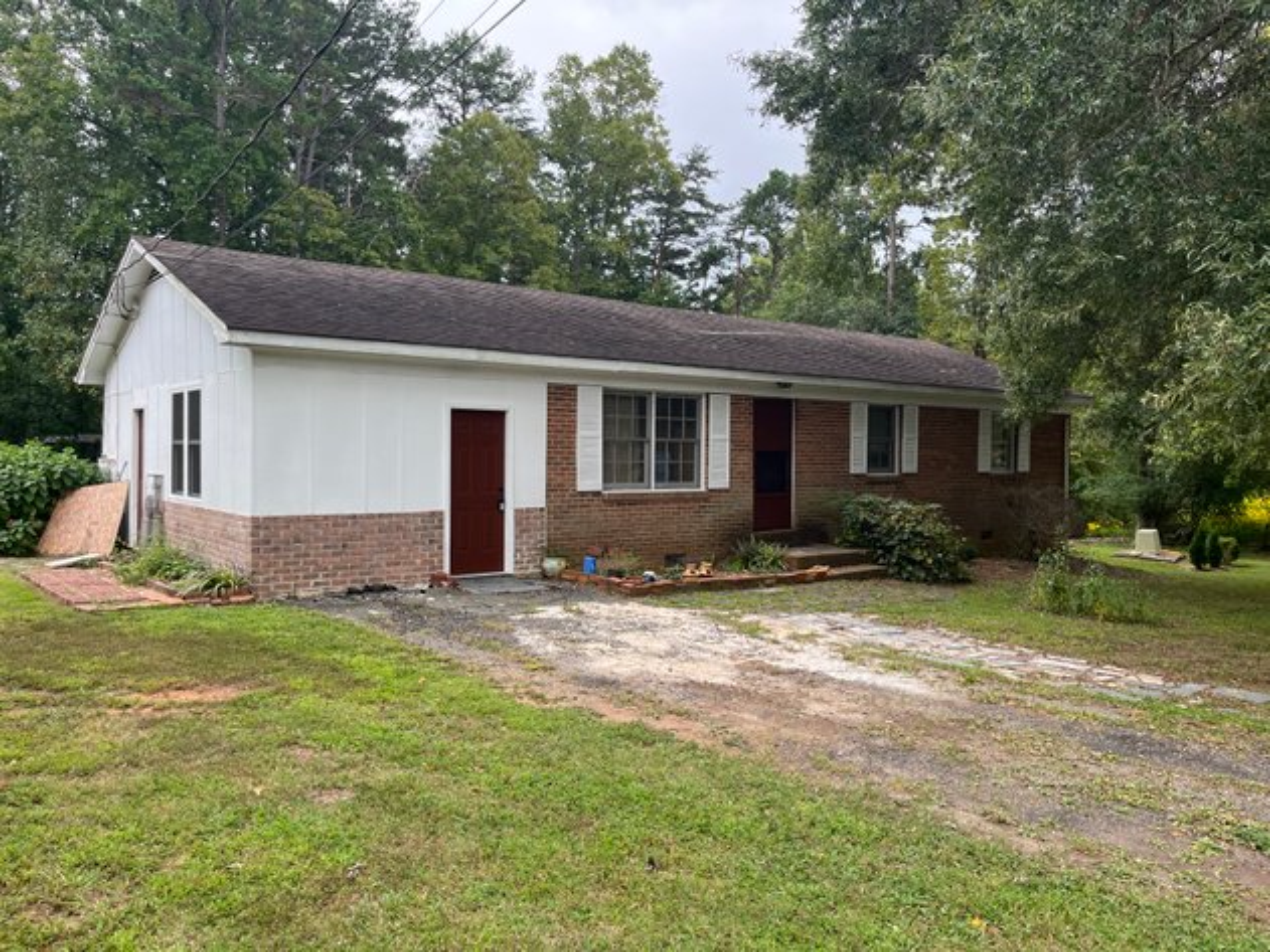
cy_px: 476
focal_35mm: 26
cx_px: 635
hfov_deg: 67.3
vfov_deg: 53.0
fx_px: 954
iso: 50
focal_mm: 5.1
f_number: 1.6
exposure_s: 1/363
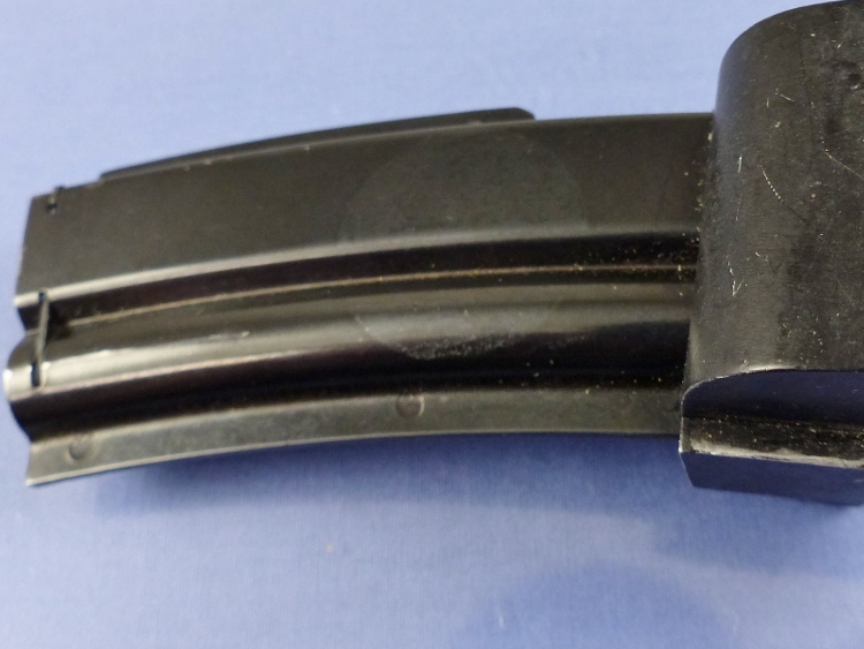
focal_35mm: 40
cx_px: 561
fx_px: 999
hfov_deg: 46.2
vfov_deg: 35.9
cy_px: 286
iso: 250
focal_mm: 4.5
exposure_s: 1/60
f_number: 2.8
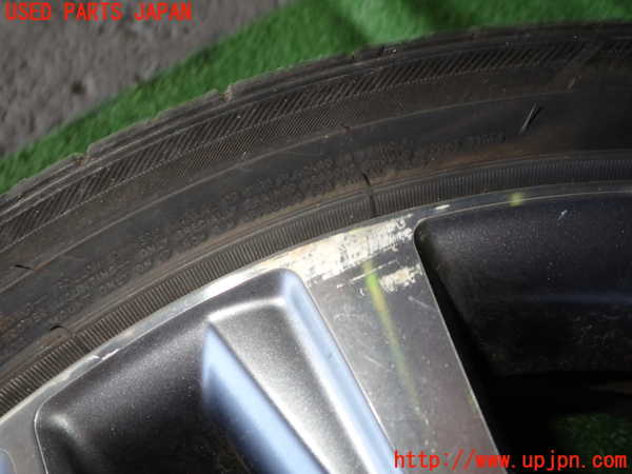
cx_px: 316
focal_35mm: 30
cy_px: 237
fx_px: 548
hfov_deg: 60.0
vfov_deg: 46.8
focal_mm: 5.4
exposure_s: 1/30
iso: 200
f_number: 6.3
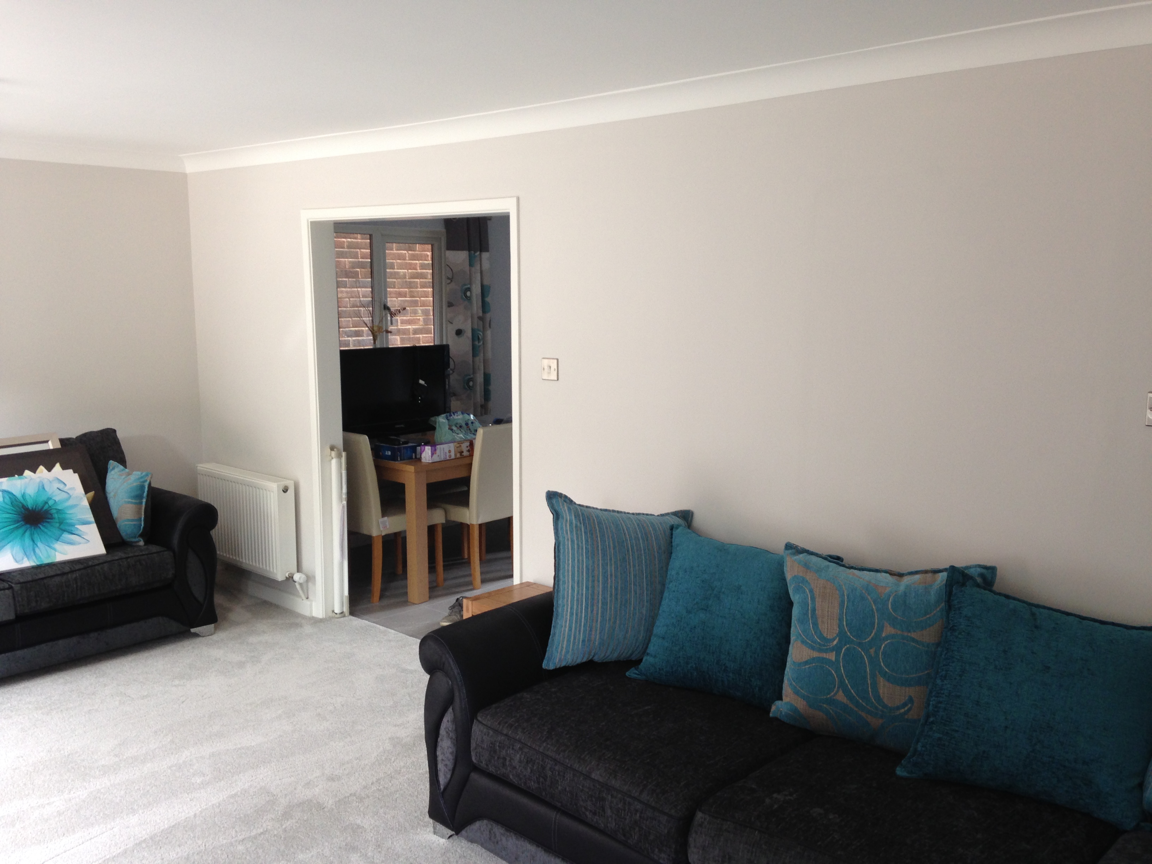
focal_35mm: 33
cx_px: 576
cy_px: 432
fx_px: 1098
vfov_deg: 42.9
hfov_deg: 55.4
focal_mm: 4.12
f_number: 2.4
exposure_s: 1/20
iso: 80
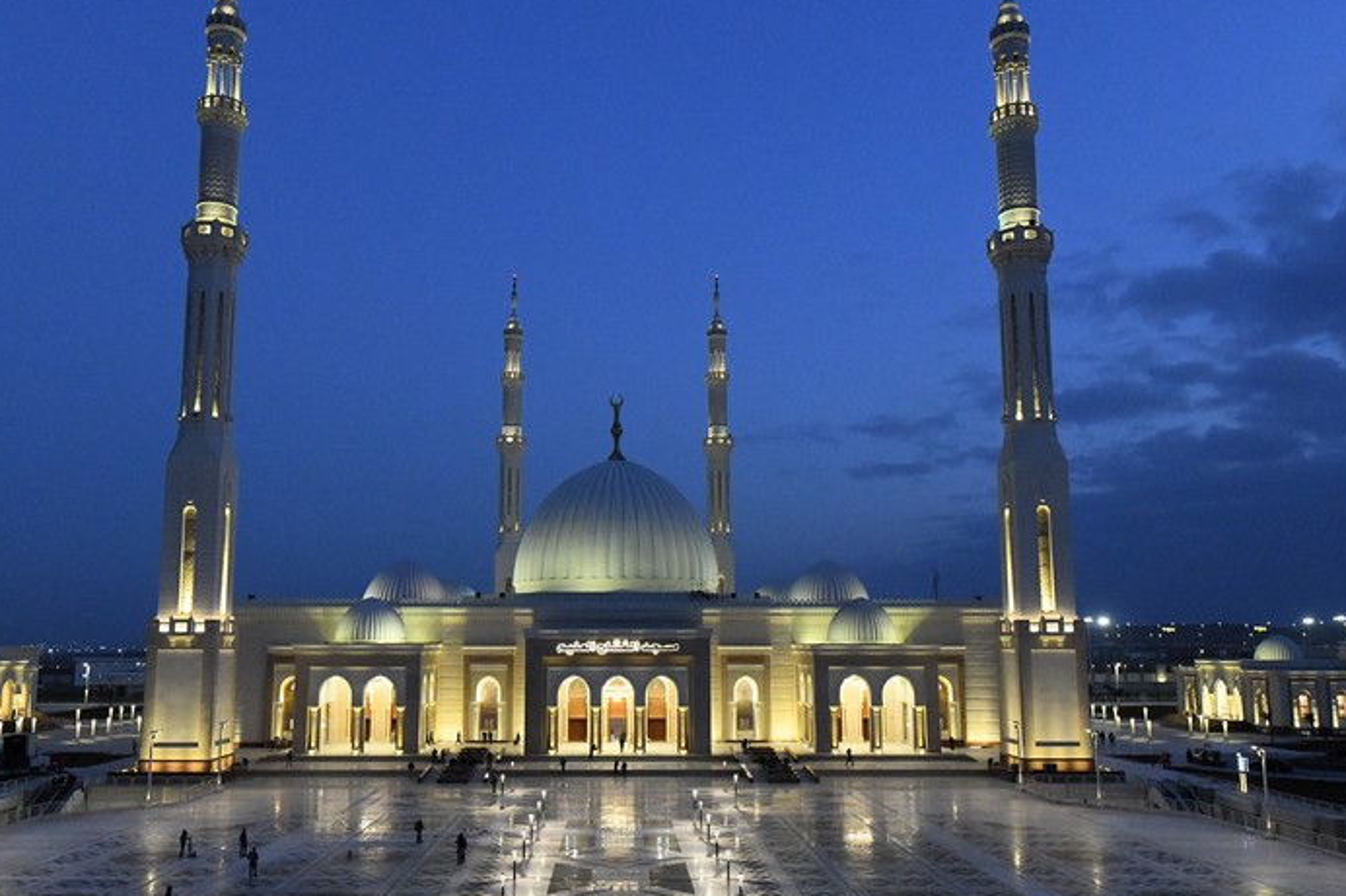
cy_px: 494
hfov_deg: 60.2
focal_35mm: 31
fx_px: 1159
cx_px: 610
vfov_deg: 42.3
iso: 10000
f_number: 8
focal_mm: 22
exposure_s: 1/80
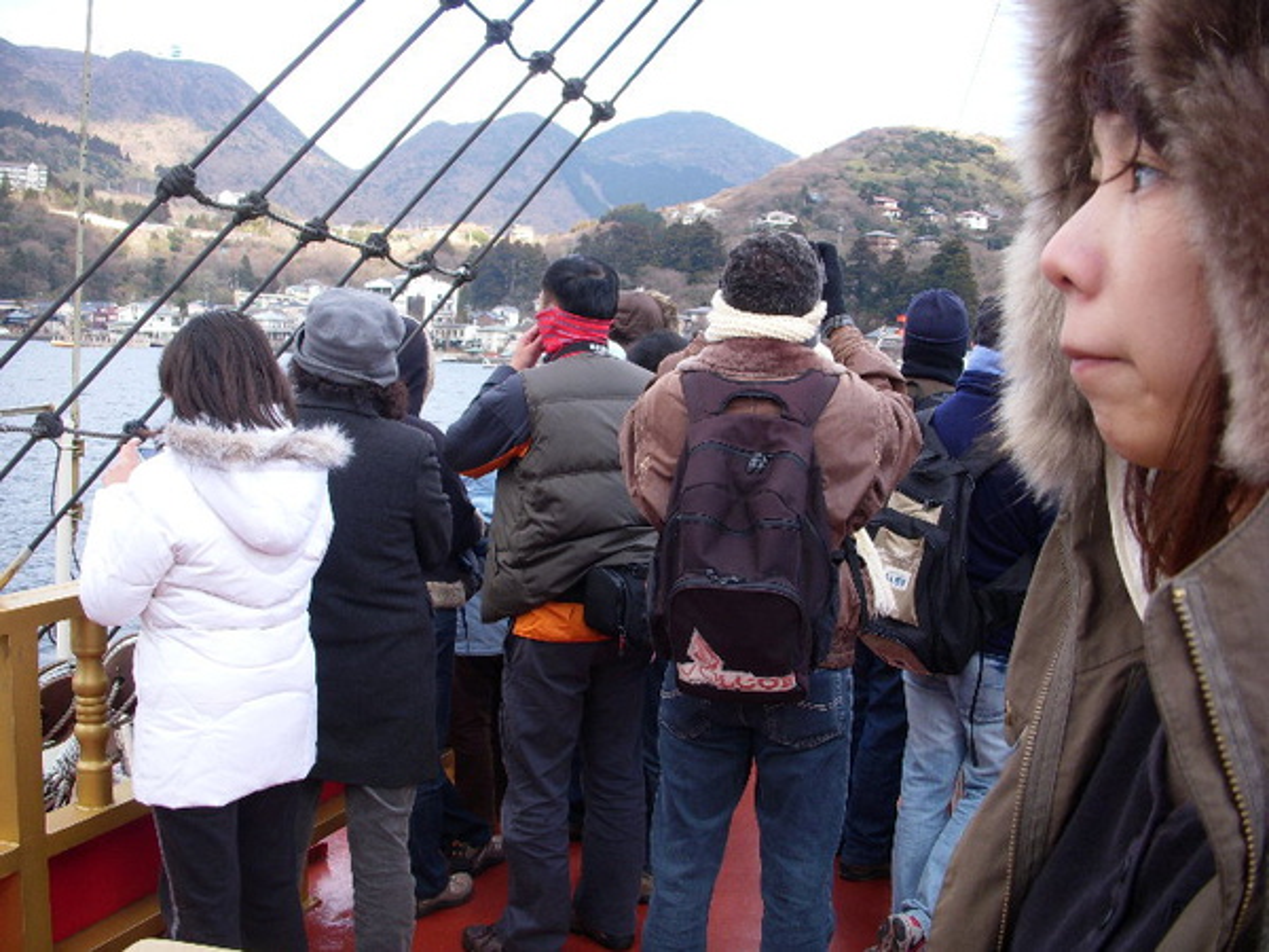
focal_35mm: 38
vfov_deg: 37.7
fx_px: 1393
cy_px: 476
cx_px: 634
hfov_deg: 49.0
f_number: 3.3
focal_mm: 6.3
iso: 100
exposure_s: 1/125
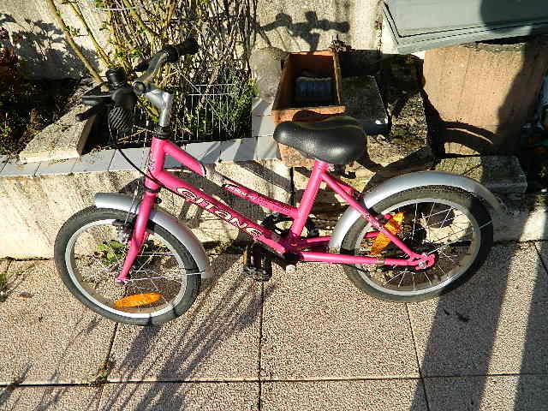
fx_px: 491
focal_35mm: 31
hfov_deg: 58.4
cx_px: 274
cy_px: 206
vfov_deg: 45.4
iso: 80
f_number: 3.2
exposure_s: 1/640
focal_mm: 5.6
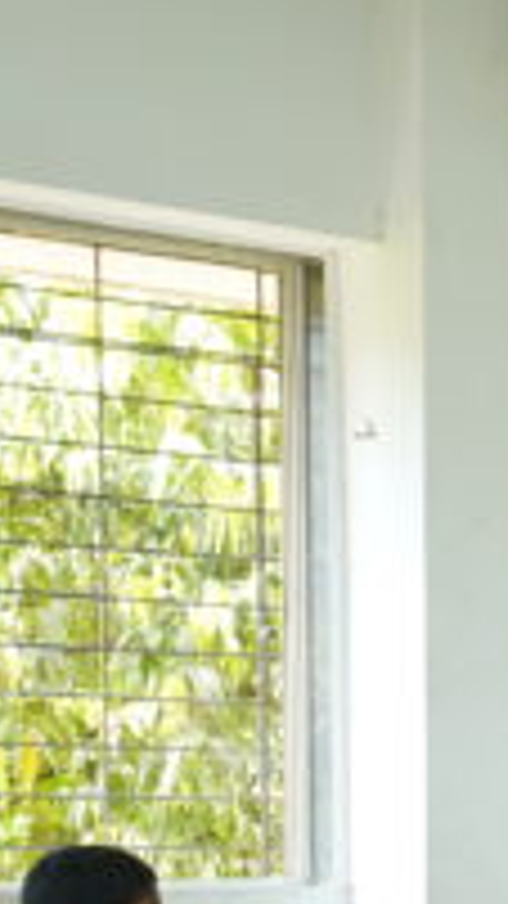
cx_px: 1146
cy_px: 1021
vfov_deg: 16.2
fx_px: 3066
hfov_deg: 8.7
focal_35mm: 128
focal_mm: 32
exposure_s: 1/80
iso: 400
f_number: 4
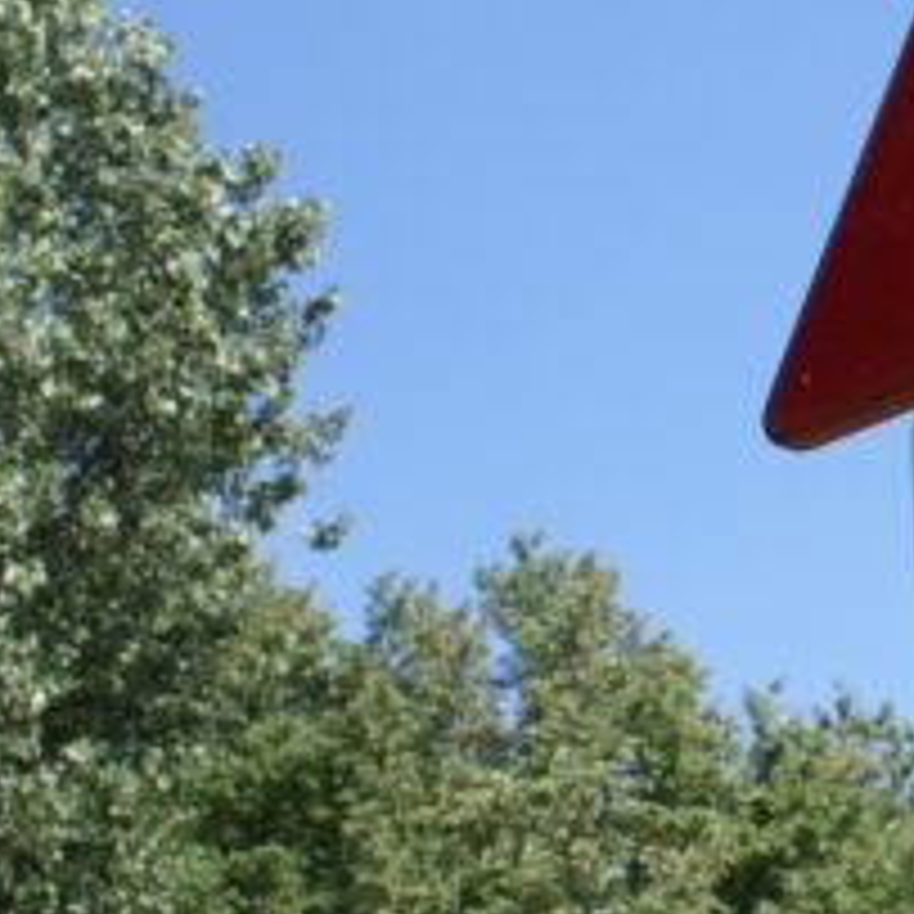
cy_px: 36
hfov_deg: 16.4
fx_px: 2928
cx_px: 1297
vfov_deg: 17.4
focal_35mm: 98
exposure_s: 1/100
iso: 100
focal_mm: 26
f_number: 9
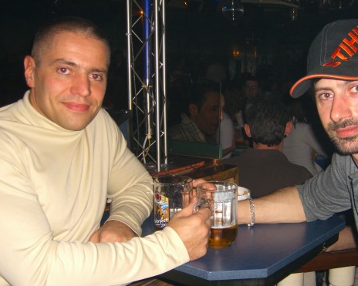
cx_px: 208
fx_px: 508
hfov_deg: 38.7
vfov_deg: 31.4
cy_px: 157
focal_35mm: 48
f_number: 2.8
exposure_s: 1/60
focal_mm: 7.9
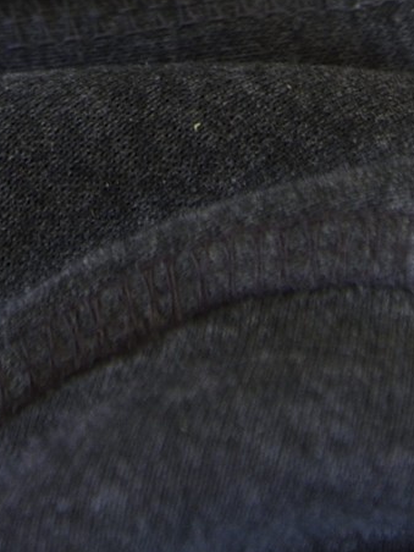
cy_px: -824
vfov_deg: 6.2
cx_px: -106
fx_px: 4880
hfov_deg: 4.8
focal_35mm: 306
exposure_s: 1/60
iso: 800
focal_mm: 60
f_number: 5
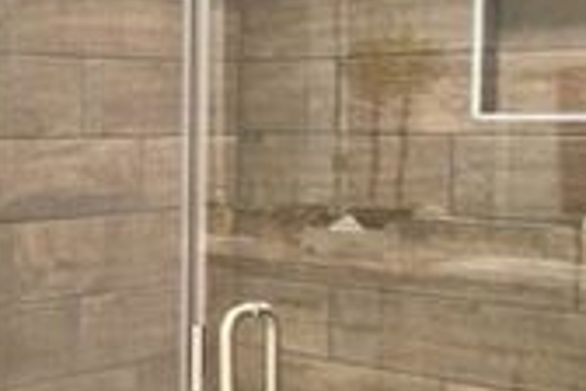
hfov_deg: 22.6
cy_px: 159
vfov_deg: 21.5
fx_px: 1025
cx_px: -396
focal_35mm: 63
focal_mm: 10
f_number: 4.5
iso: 400
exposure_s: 1/40
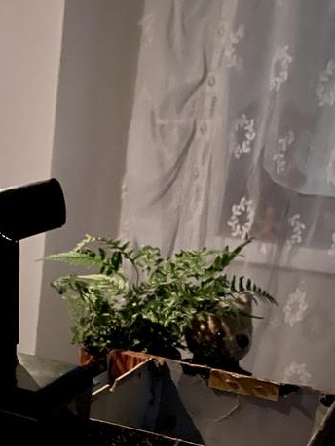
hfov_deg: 23.9
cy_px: 426
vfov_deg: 31.2
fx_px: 749
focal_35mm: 58
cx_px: -19
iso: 1600
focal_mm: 5.1
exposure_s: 1/5
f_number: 1.6
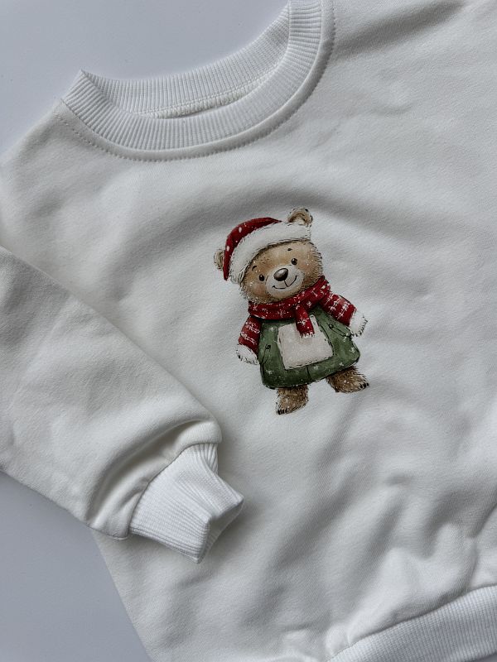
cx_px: 248
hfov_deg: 56.8
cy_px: 331
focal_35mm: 24
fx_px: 459
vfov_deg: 71.6
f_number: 1.78
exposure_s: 1/93
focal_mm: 6.76
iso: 80
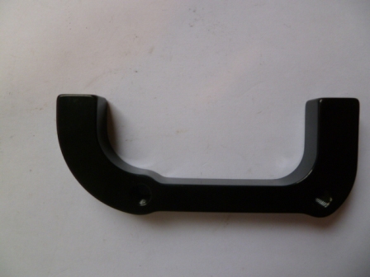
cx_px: 185
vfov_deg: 49.7
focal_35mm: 28
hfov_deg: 63.4
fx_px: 299
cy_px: 138
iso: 200
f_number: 3.3
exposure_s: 1/60
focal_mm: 5
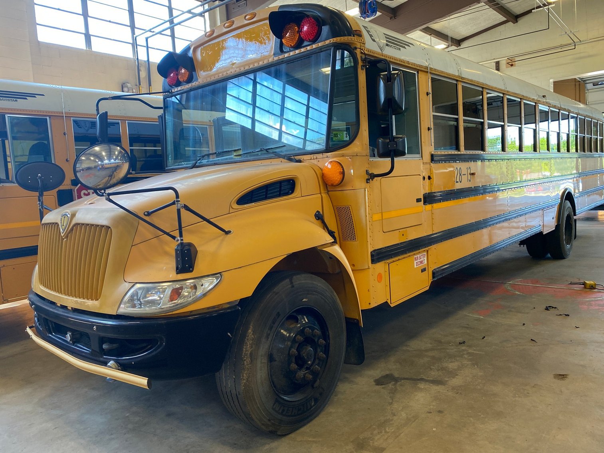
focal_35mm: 26
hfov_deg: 67.3
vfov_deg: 53.1
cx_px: 302
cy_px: 226
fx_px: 454
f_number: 1.8
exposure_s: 1/115
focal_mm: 4.25
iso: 125
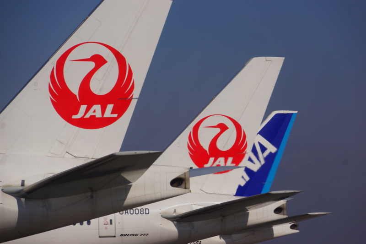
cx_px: 183
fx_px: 3049
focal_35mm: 300
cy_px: 122
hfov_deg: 6.9
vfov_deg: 4.6
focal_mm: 200
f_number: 10
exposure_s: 1/800
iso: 100
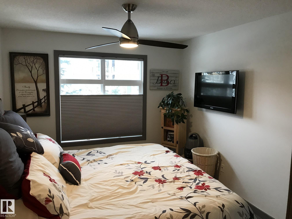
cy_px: 110
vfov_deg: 49.7
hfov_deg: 63.4
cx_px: 146
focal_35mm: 28
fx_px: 236
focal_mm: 3.99
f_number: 1.8
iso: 32
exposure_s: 1/30
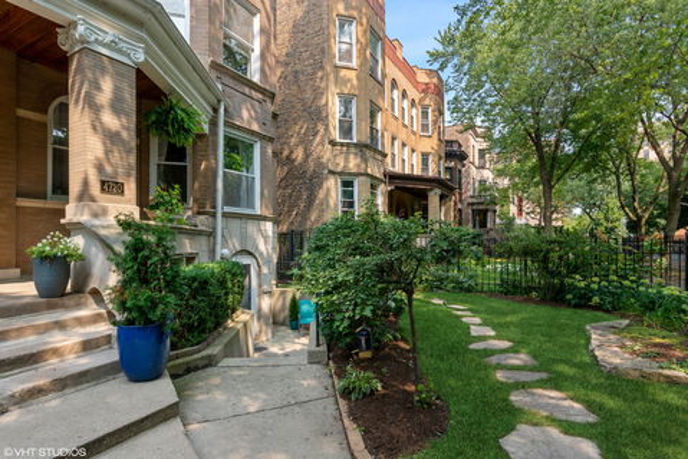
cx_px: 344
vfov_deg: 64.6
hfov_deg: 86.9
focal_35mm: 19
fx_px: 363
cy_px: 230
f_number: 8
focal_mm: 19
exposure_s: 1/500
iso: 200
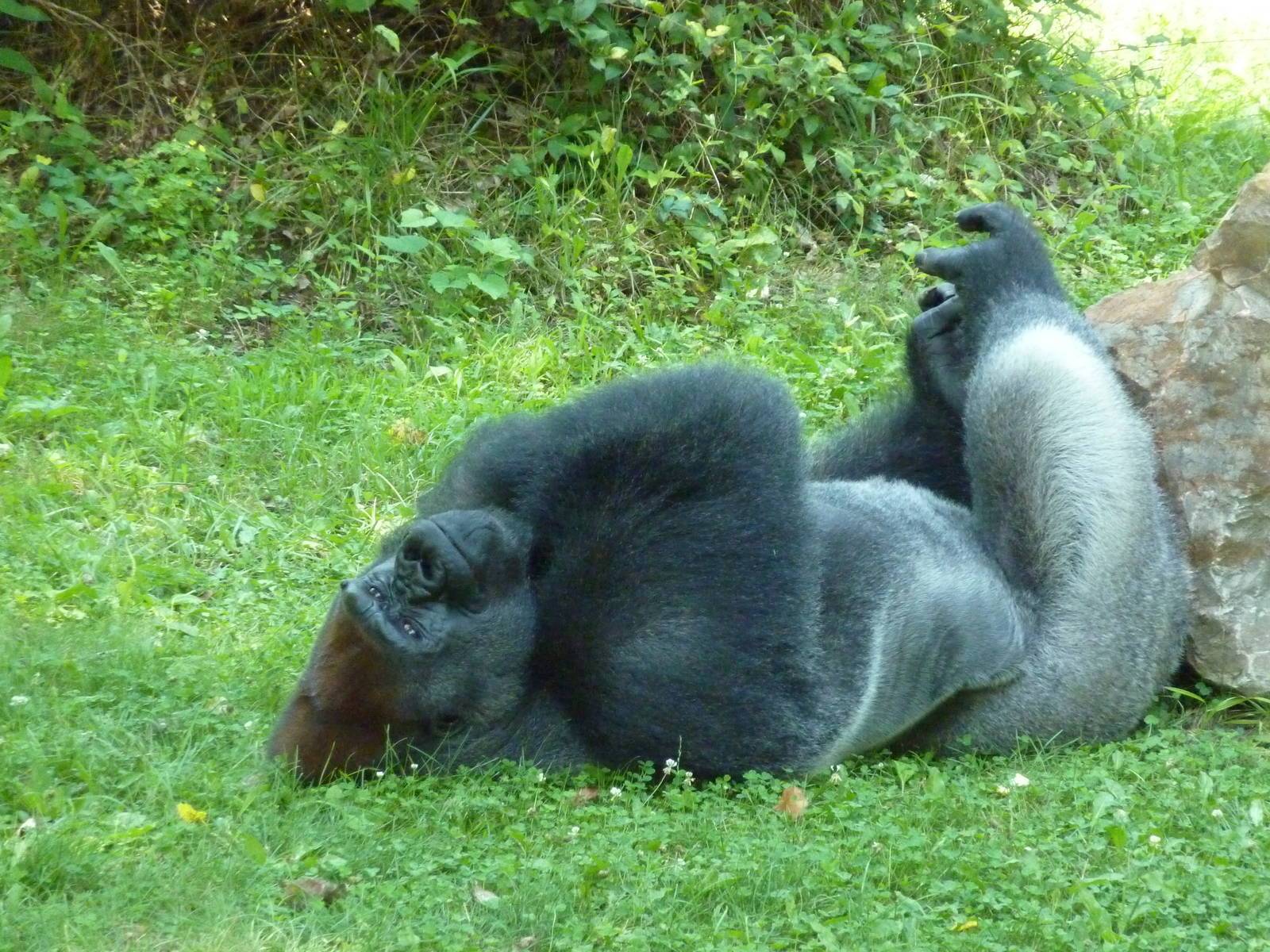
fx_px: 11006
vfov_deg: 5.0
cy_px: 476
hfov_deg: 6.6
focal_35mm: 300
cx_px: 635
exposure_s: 1/160
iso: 800
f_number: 4.9
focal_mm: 49.2
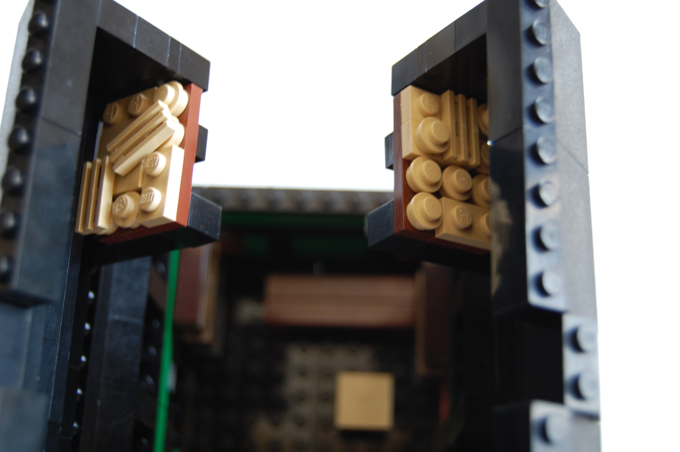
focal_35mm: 52
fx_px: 991
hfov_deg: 37.9
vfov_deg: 25.7
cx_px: 340
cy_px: 226
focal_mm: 35
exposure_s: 1/30
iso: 400
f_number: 4.8
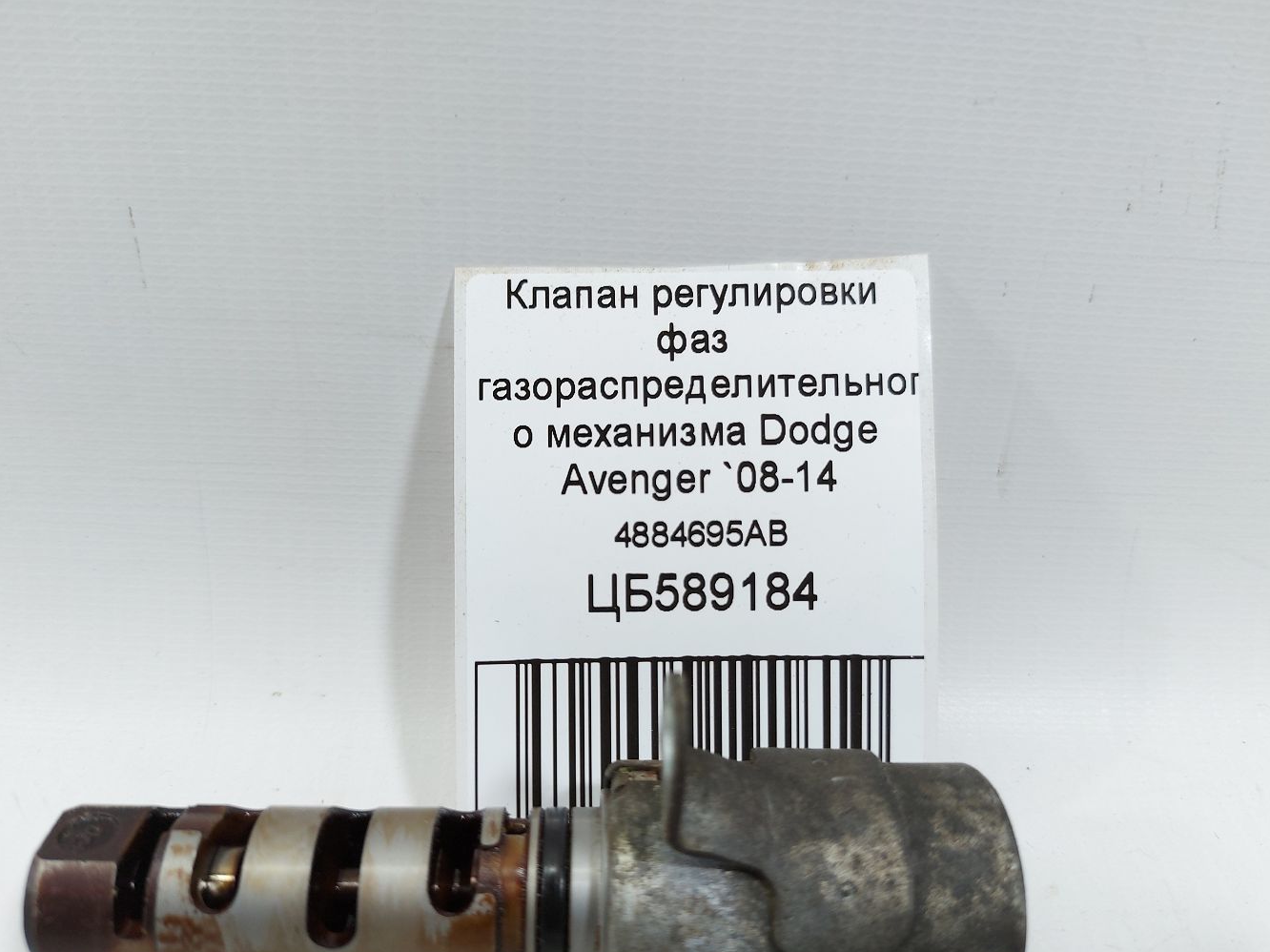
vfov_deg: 54.8
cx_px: 643
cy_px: 495
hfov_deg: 69.4
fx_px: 917
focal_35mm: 25
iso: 50
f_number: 1.8
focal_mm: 5.23
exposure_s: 1/50
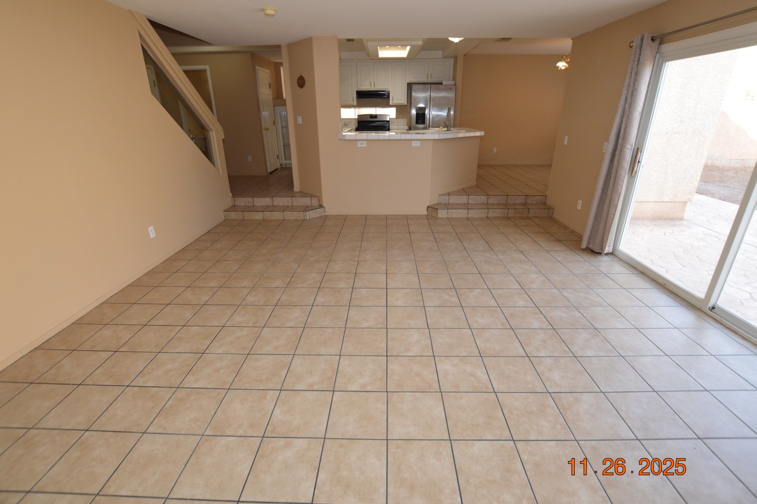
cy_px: 252
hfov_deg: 100.4
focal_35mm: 15
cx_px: 378
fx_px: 315
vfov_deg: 77.2
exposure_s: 1/125
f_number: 5.6
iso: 400
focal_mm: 10
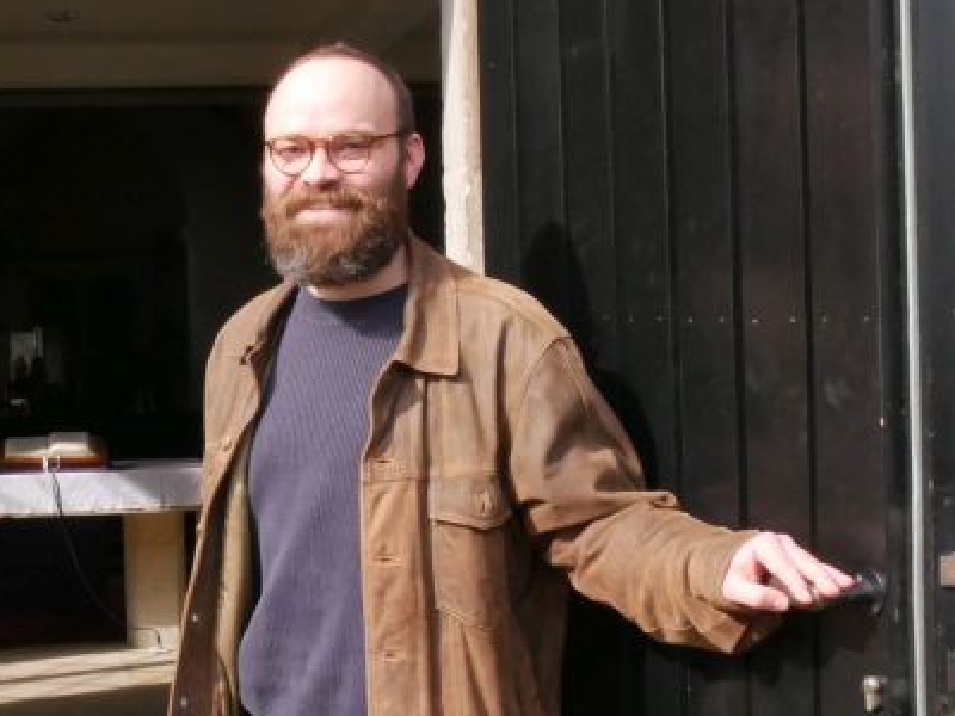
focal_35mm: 70
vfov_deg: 21.0
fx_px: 1931
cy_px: 396
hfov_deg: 27.3
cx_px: 205
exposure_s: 1/250
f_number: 14
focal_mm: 14
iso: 1600
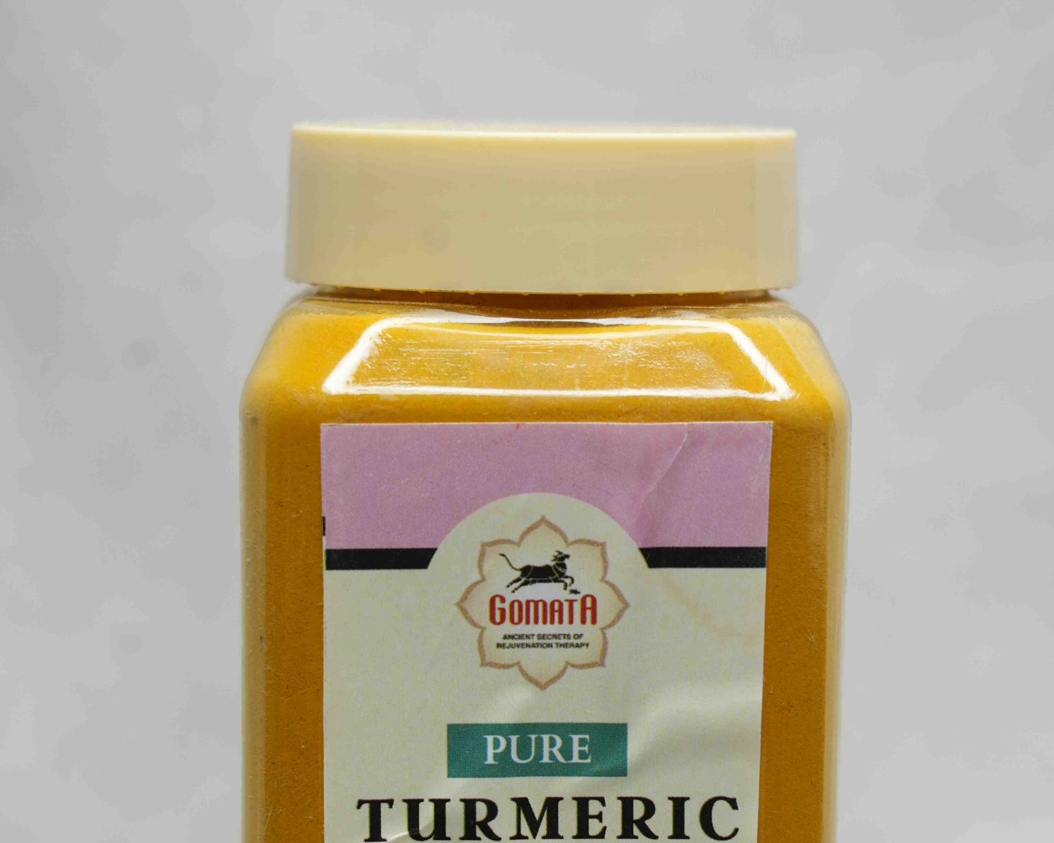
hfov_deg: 11.3
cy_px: 674
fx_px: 5335
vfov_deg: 9.0
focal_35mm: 171
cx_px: 531
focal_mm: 105
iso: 200
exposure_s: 1/60
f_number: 5.6
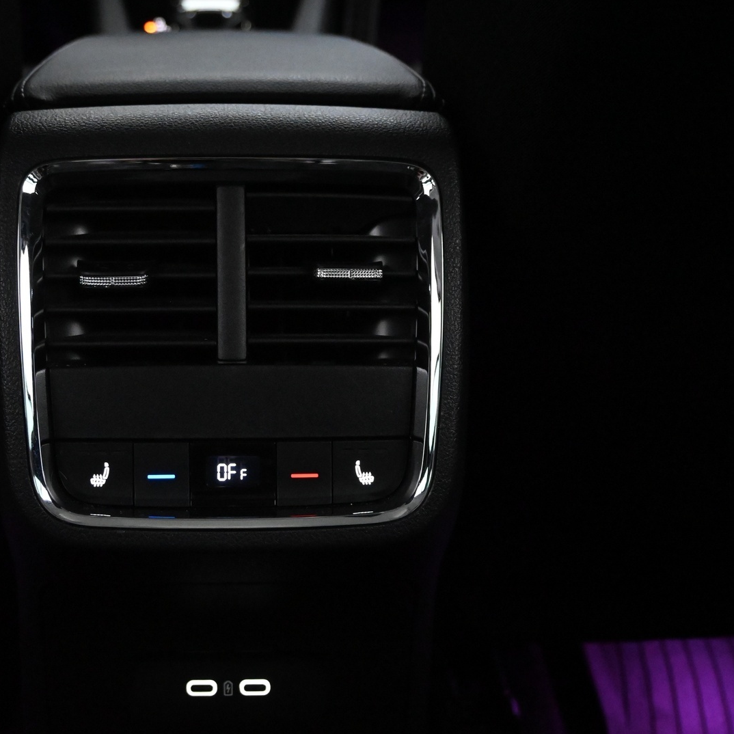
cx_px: 241
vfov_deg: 33.4
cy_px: 366
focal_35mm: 51
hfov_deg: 33.1
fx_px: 1223
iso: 7200
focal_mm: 26.5
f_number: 4.5
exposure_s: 1/40
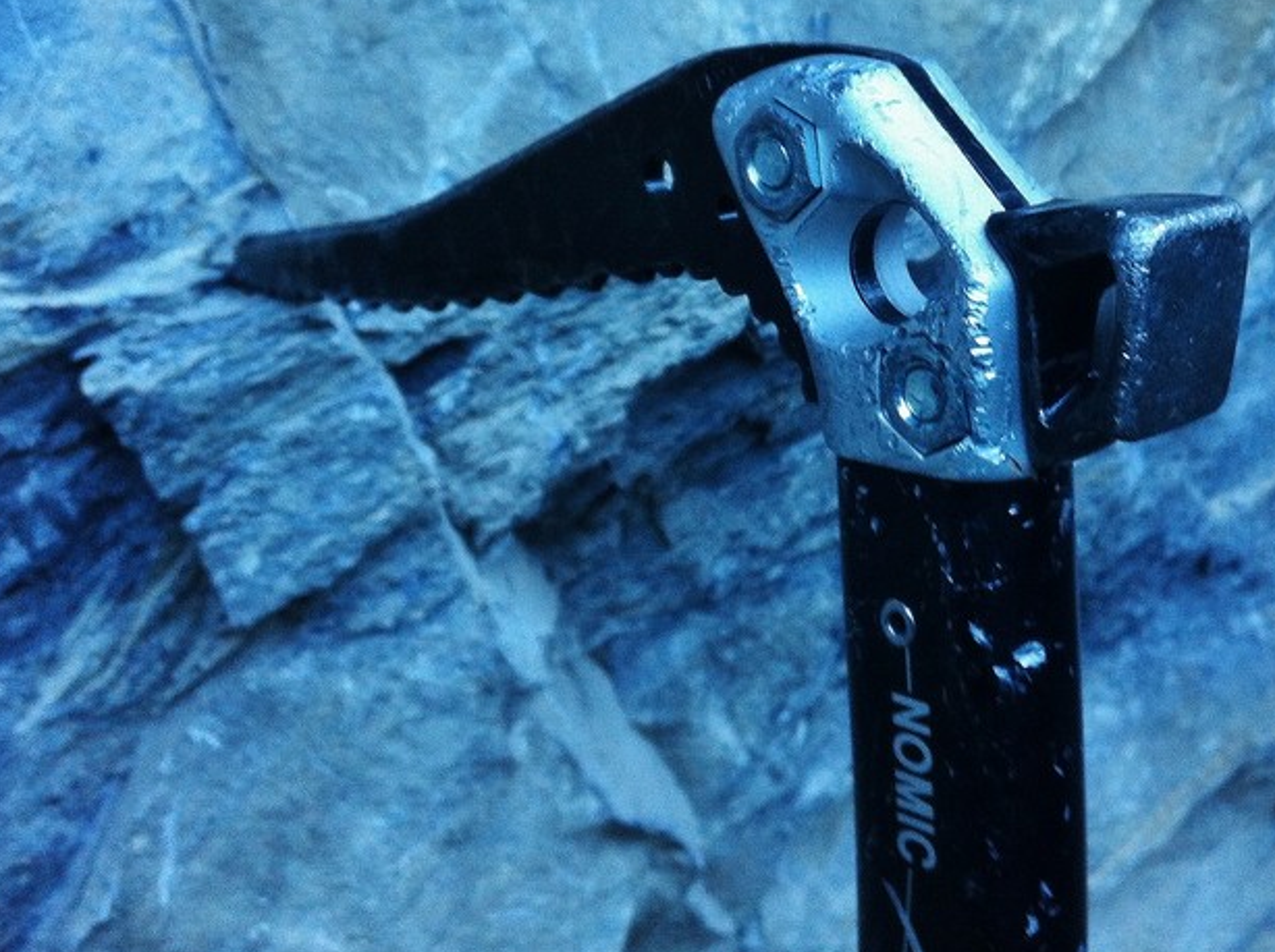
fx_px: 2097
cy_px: 225
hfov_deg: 33.6
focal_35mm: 57
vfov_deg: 25.3
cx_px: 814
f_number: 2.8
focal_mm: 3.85
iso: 80
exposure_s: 1/25
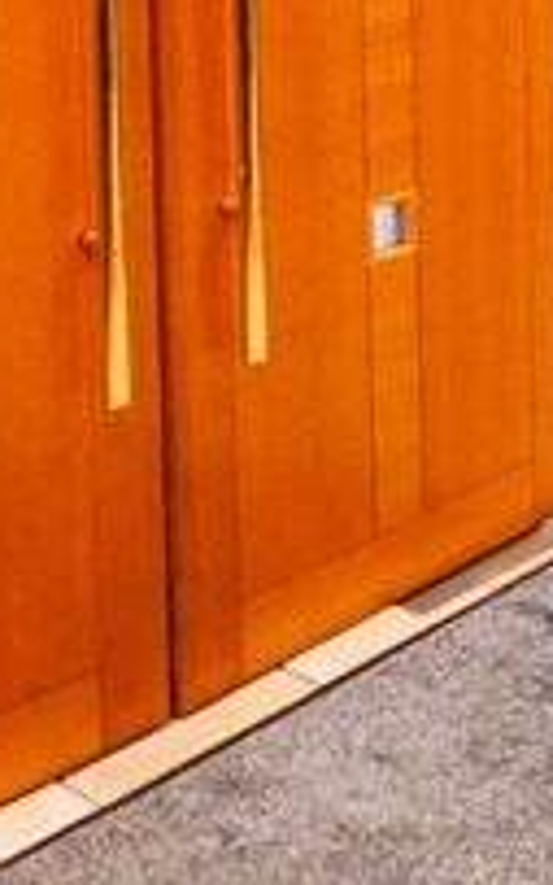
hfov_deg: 16.2
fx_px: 1807
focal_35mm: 75
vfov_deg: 24.4
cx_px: 779
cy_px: -227
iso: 3200
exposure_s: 1/40
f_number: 4
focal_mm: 7
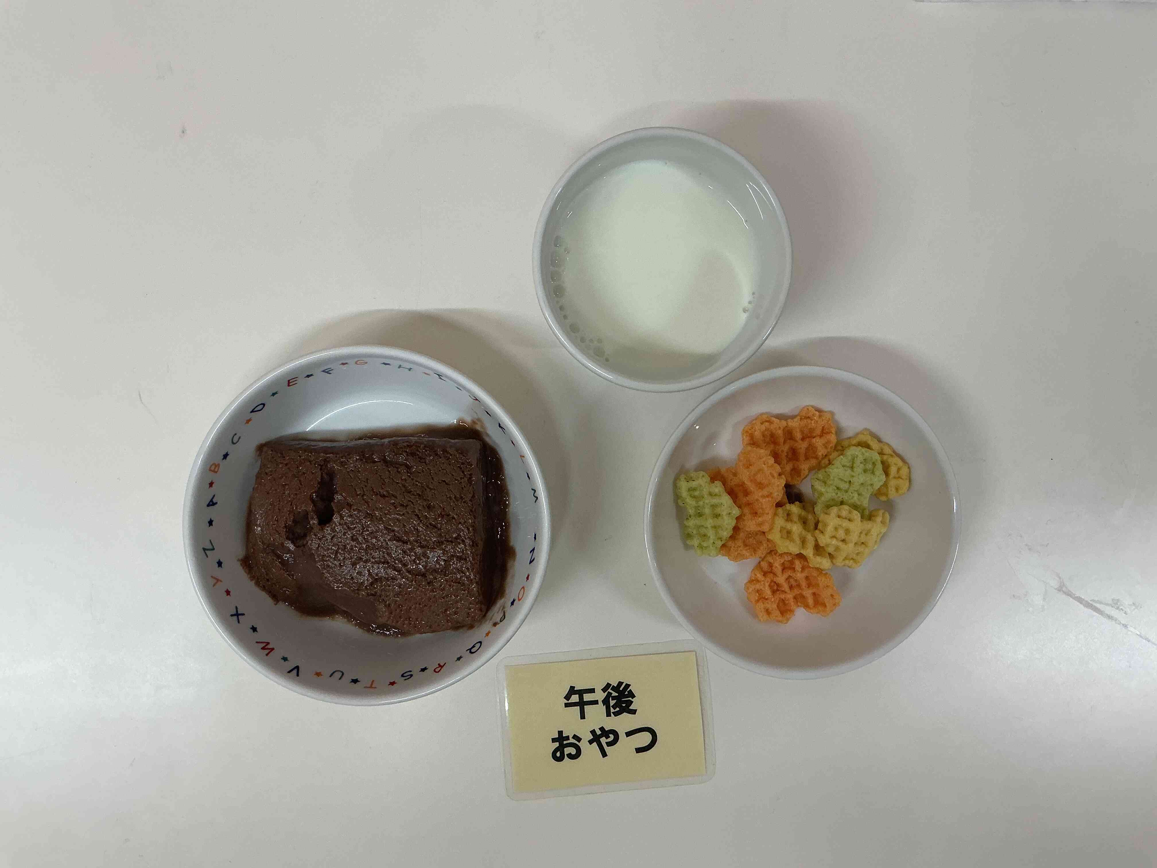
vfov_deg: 48.2
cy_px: 434
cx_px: 578
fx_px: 969
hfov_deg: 61.7
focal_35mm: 29
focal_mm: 3
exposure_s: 1/120
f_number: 1.8
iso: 64
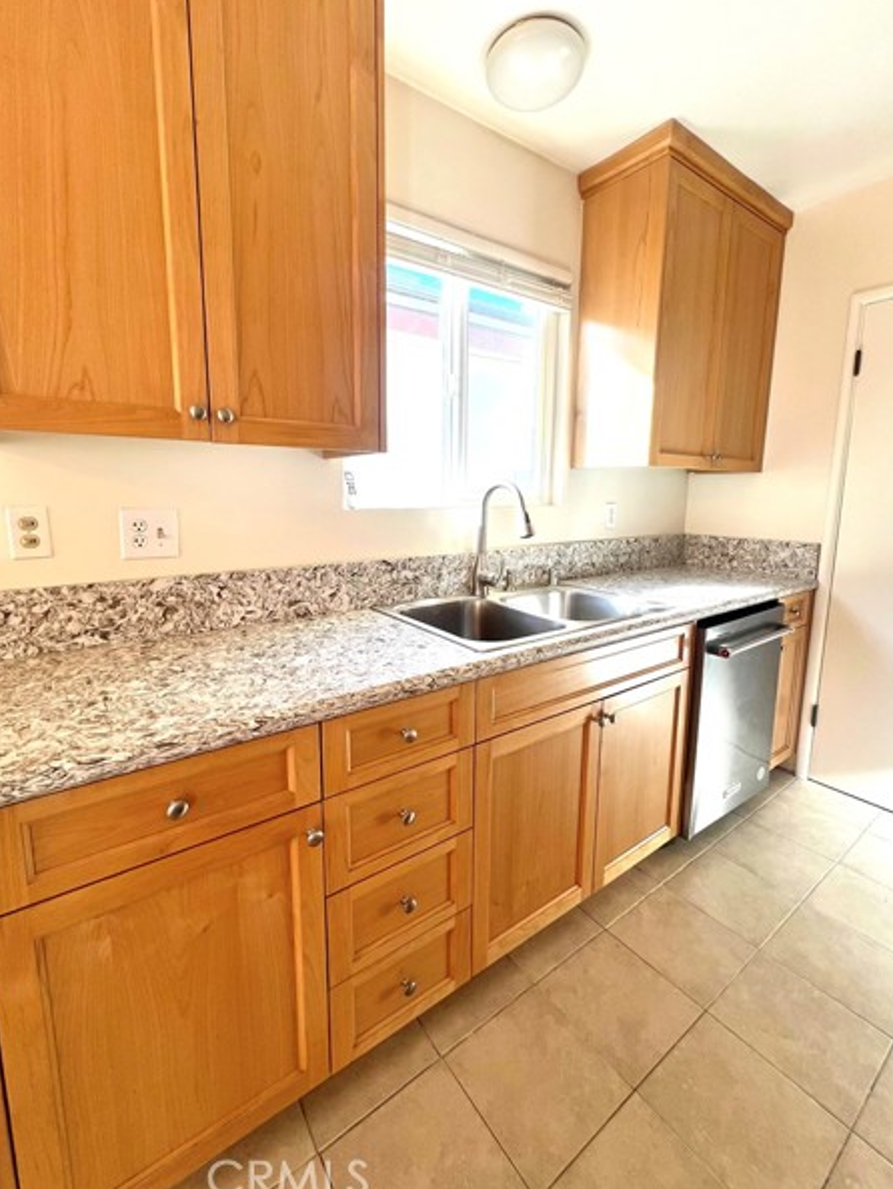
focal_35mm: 14
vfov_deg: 102.0
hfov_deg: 85.7
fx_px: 481
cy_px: 566
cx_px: 440
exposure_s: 1/168
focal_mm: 1.57
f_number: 1.8
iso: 32
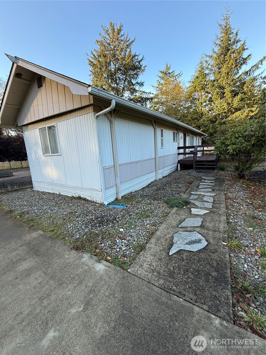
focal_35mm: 14
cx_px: 133
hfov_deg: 85.7
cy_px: 178
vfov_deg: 102.1
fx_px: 143
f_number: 2.2
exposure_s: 1/195
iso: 50
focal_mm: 2.22
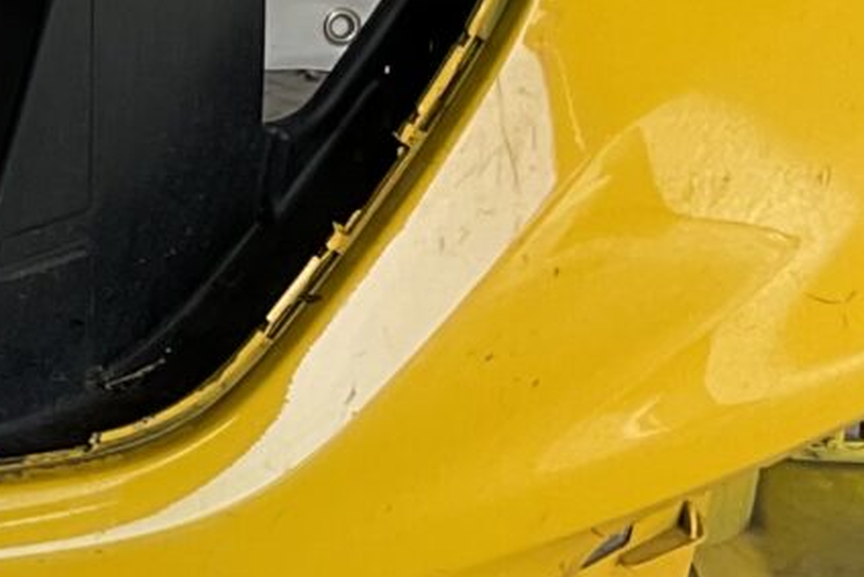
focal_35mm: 182
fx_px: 4369
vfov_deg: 7.4
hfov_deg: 10.0
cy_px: -298
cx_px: -1137
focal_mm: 3
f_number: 1.8
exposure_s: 1/115
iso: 16
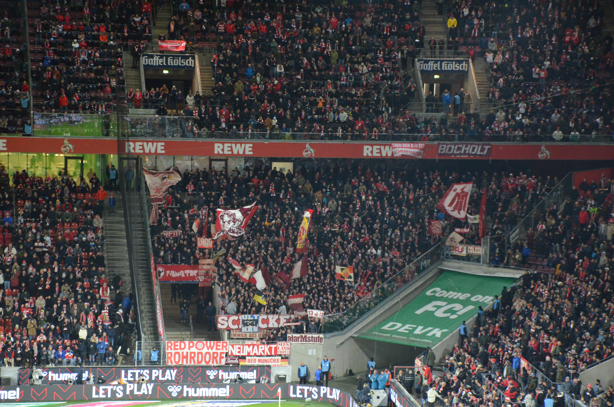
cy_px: 204
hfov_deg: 13.1
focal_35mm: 158
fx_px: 2681
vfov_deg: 8.7
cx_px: 307
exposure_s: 1/125
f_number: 5.6
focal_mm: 105
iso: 3200
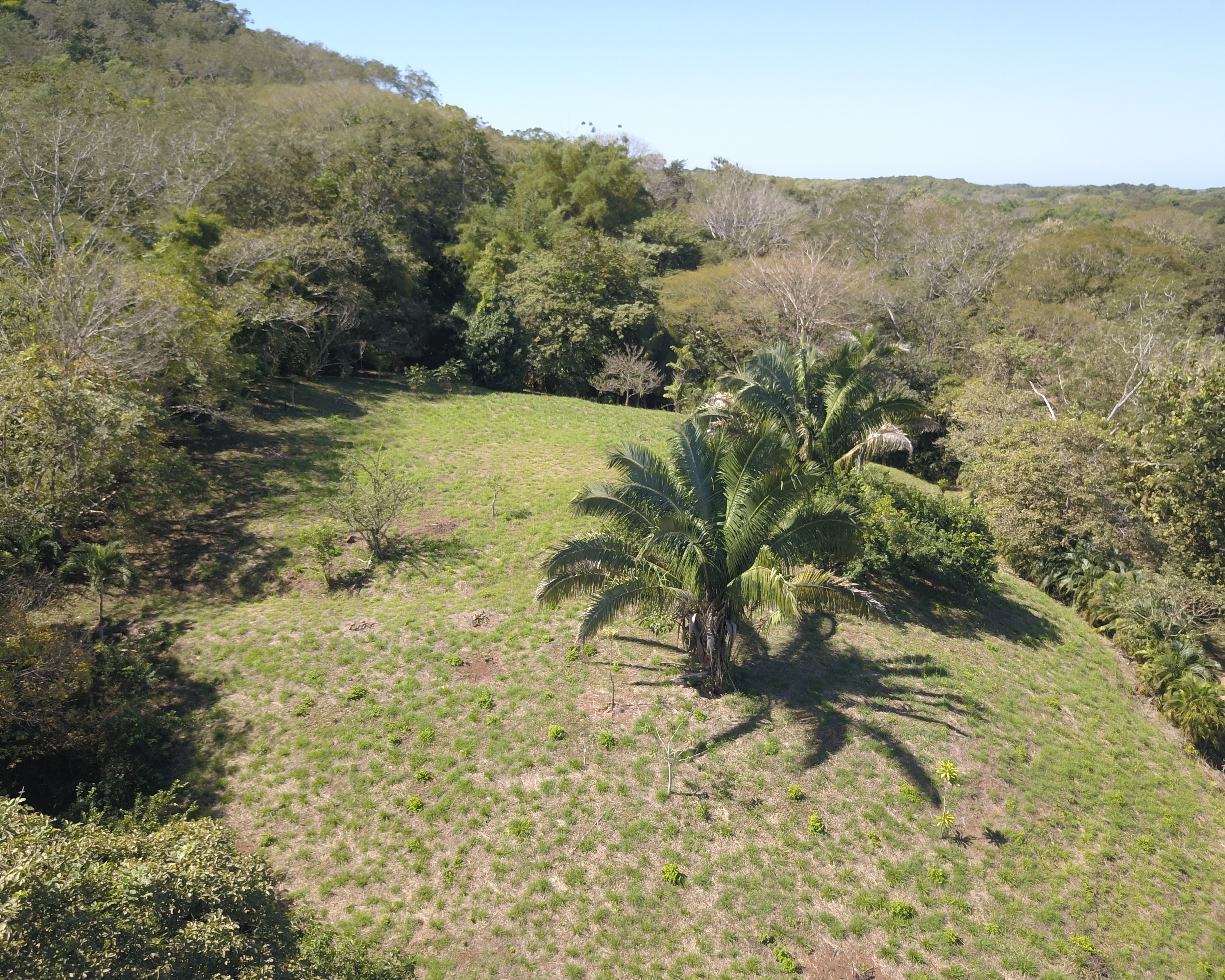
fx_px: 1015
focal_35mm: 28
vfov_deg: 51.5
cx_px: 639
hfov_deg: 62.2
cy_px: 485
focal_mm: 4.73
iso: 100
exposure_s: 1/654
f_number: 2.2
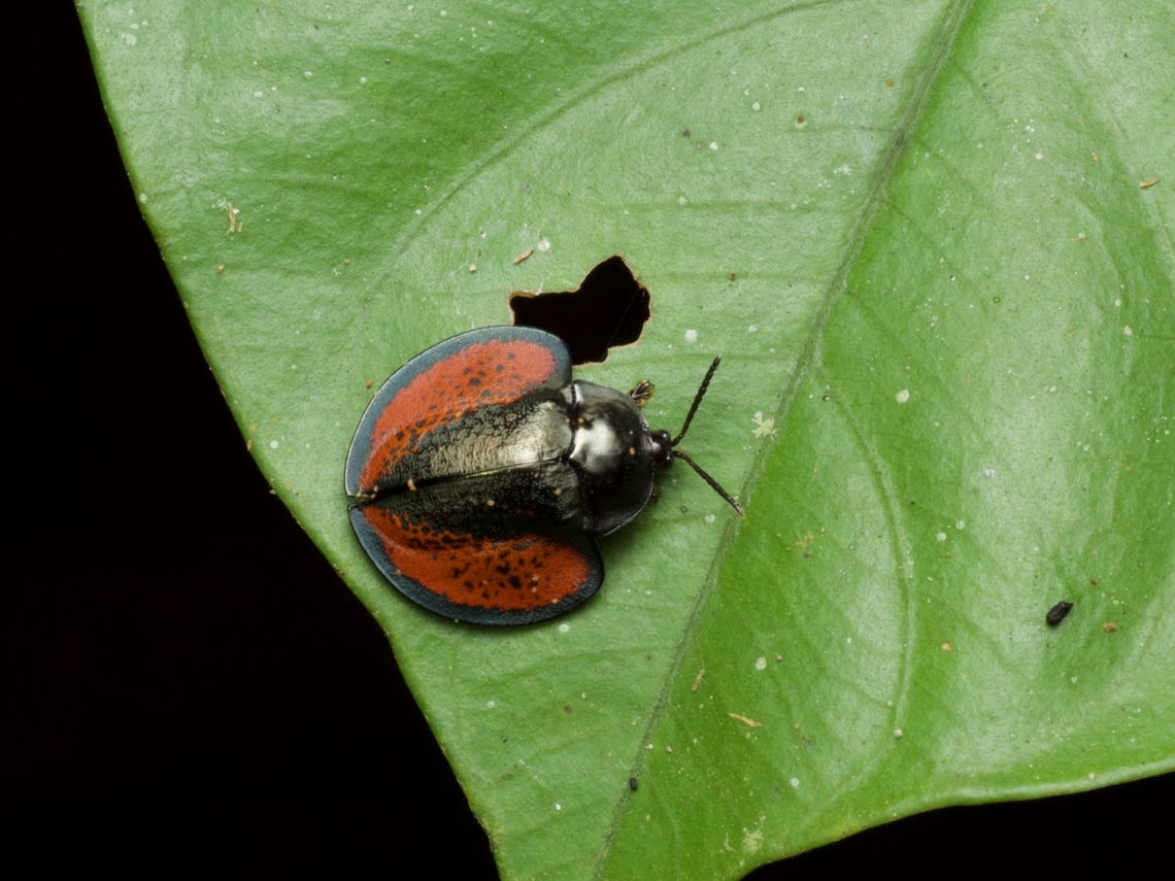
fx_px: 4073
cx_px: 588
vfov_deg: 12.3
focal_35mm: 120
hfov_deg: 16.4
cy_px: 440
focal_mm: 60
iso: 400
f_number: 16
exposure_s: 1/60
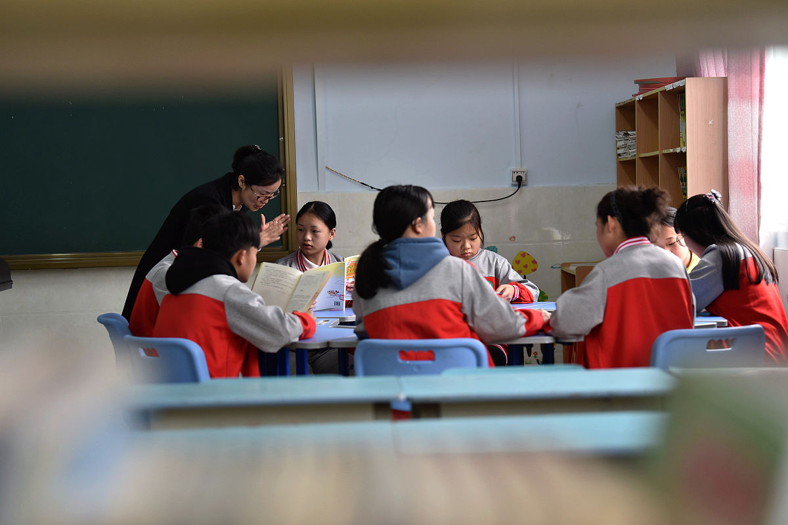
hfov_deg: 26.0
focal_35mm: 78
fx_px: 1707
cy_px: 262
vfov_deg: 17.5
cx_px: 394
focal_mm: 78
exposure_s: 1/125
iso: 640
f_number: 3.2
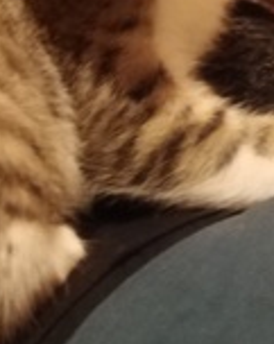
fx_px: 681
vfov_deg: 27.1
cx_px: 52
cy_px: 18
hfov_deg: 22.4
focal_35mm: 67
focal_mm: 3.63
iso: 1815
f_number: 1.8
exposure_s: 1/15
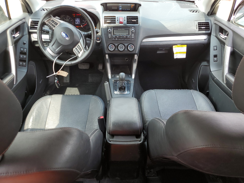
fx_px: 183
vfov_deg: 53.1
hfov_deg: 67.3
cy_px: 92
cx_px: 122
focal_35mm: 26
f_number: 1.5
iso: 50
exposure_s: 1/213
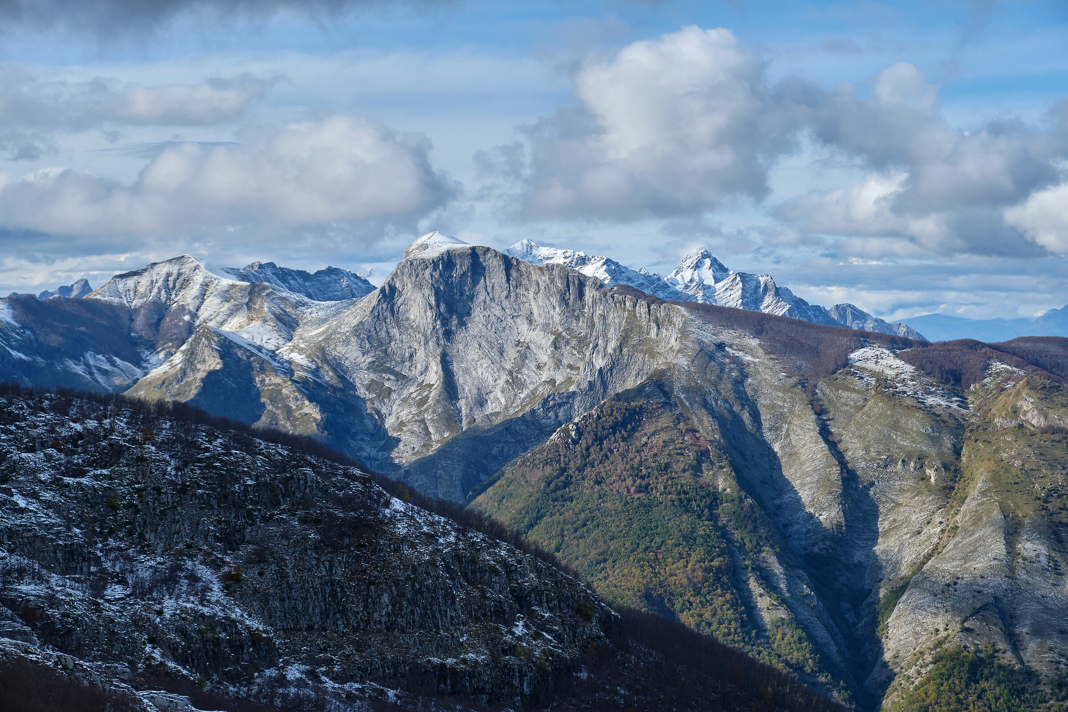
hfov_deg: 27.7
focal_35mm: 73
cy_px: 356
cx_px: 534
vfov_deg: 18.7
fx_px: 2165
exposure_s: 1/340
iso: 200
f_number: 8
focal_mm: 48.4
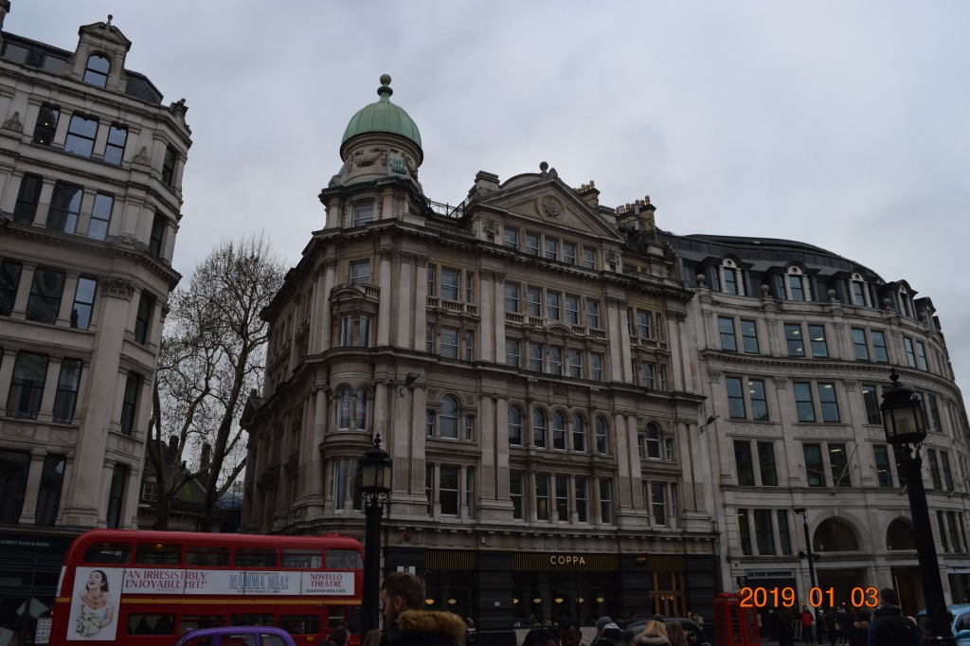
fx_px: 727
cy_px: 323
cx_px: 485
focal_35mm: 27
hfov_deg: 67.4
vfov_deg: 47.9
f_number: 8
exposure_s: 1/250
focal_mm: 18
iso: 320
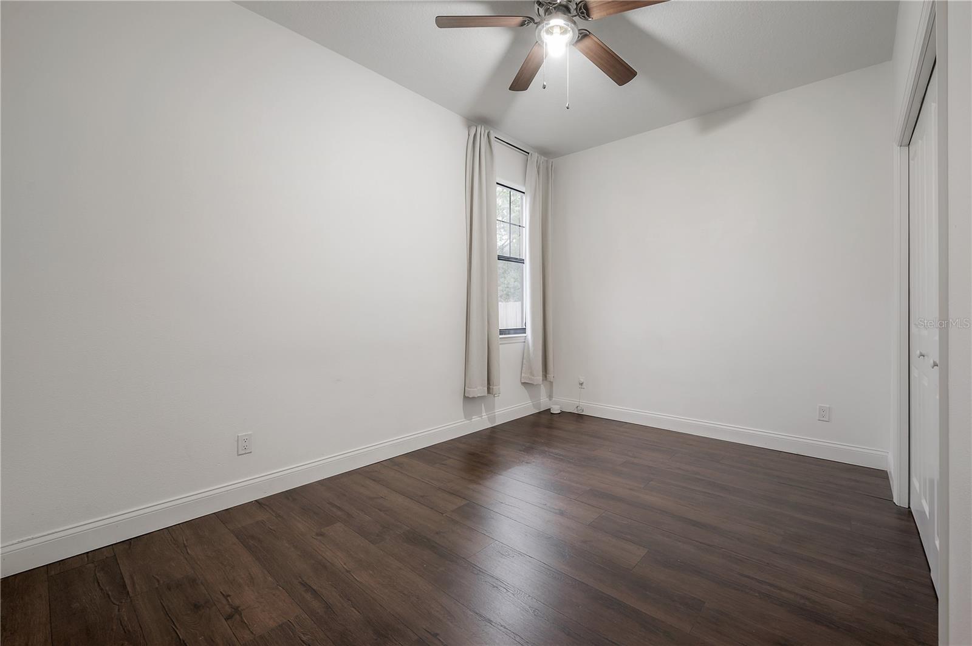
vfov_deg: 81.1
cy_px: 323
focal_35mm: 14
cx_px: 486
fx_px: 378
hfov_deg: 104.3
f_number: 9
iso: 320
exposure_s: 1/15
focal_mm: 14
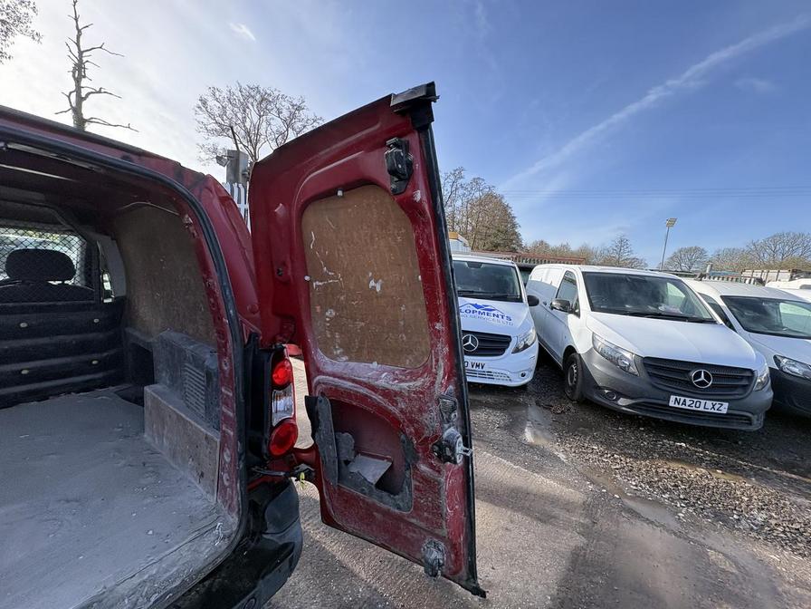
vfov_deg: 85.7
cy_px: 304
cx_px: 406
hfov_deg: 102.1
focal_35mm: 14
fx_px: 328
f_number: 2.2
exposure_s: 1/587
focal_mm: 2.22
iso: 64
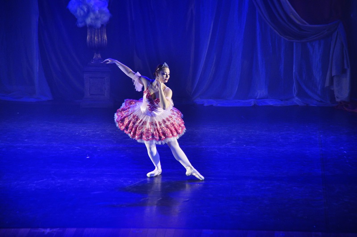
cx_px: 178
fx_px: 1664
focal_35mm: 168
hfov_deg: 12.2
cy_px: 118
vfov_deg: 8.1
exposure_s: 1/80
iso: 1400
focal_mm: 112
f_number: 5.6
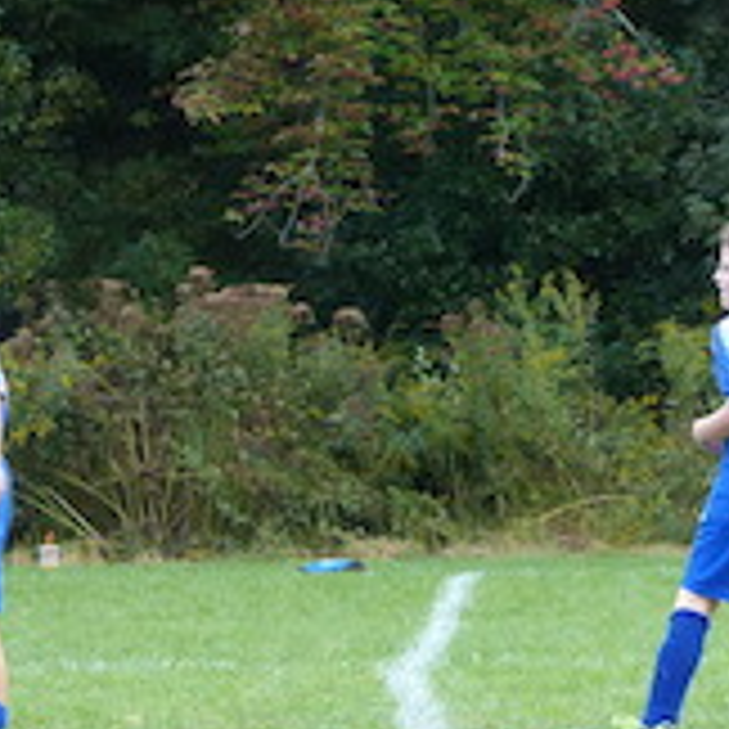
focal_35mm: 414
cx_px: -187
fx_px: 9864
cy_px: 396
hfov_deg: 4.2
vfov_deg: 4.2
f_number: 2.8
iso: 250
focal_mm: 25.6
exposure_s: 1/500
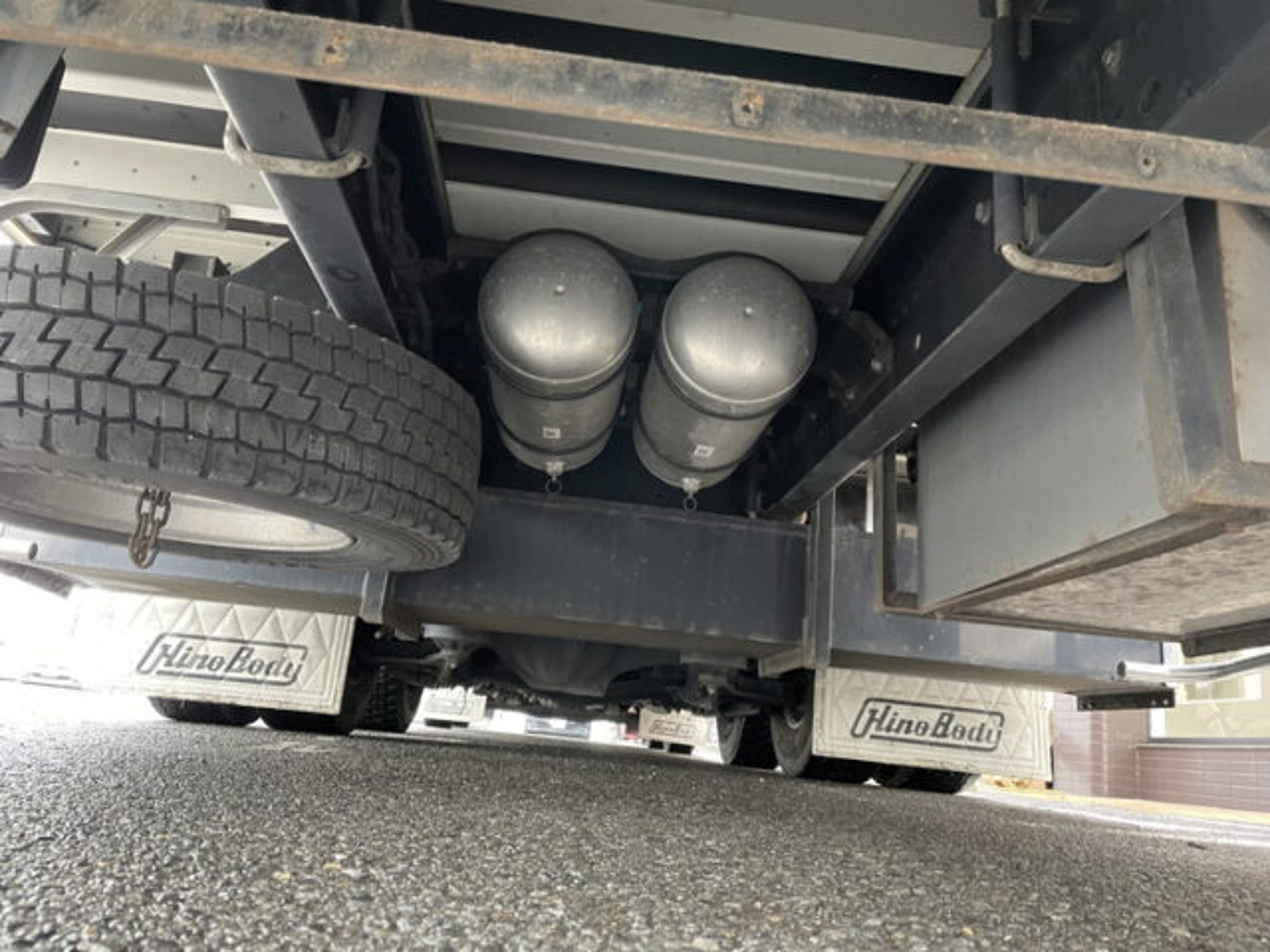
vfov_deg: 53.1
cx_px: 635
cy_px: 476
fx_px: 954
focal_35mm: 26
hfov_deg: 67.3
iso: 320
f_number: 1.6
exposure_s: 1/60
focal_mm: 4.2
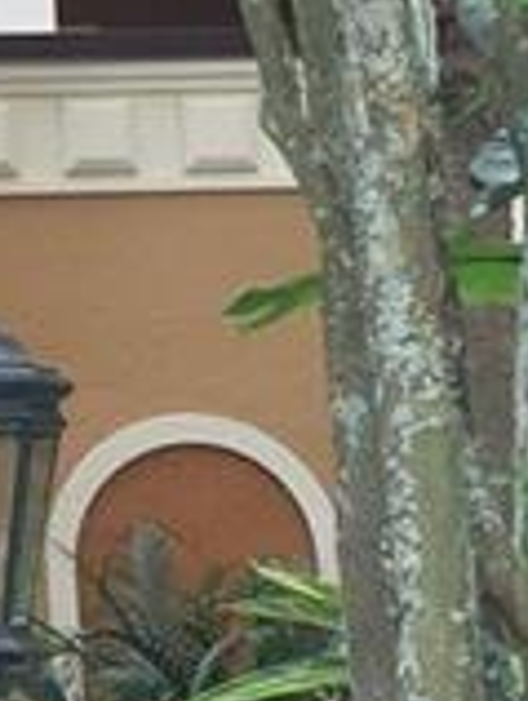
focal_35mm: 220
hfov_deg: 6.3
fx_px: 4462
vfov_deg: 9.0
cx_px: -1012
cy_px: 164
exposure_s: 1/139
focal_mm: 4.15
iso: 32
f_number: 2.2
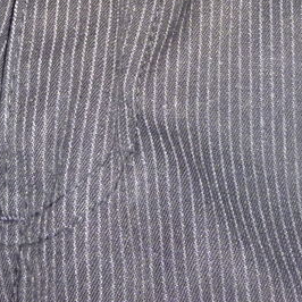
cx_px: 151
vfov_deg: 17.4
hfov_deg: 18.7
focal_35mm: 93
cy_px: -100
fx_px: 918
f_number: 2.8
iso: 200
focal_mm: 5
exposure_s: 1/30
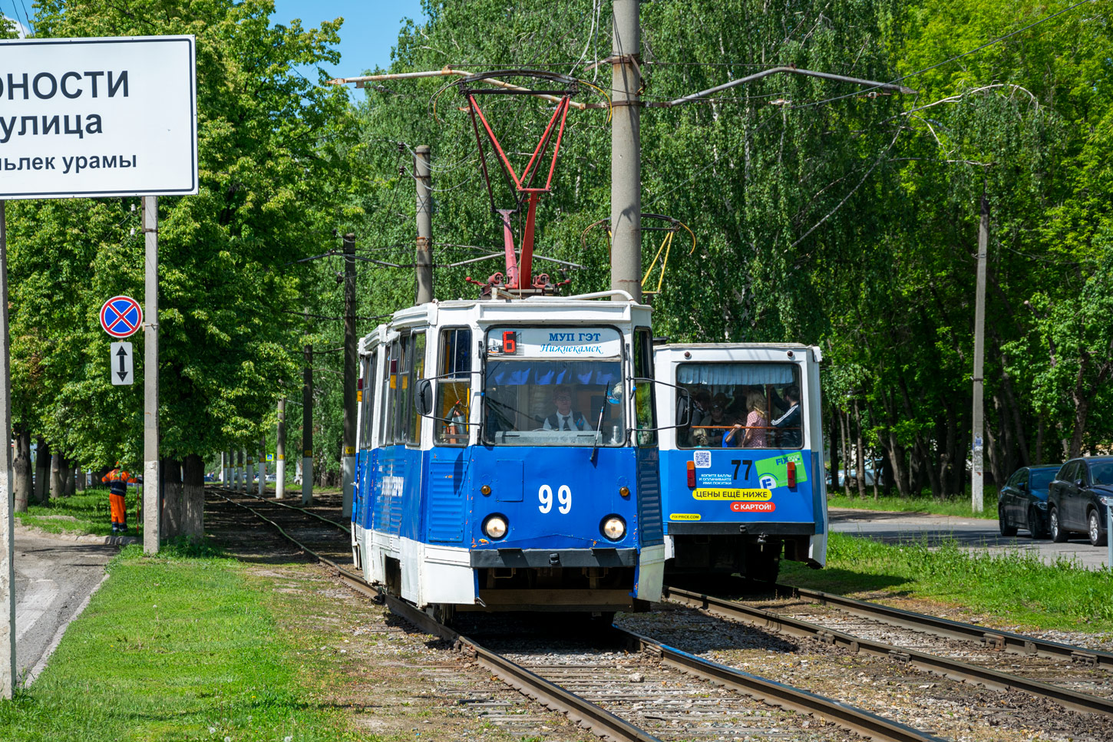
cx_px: 556
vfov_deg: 12.2
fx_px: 3478
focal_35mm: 112
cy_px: 371
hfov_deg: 18.2
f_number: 5.6
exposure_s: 1/500
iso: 100
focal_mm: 75
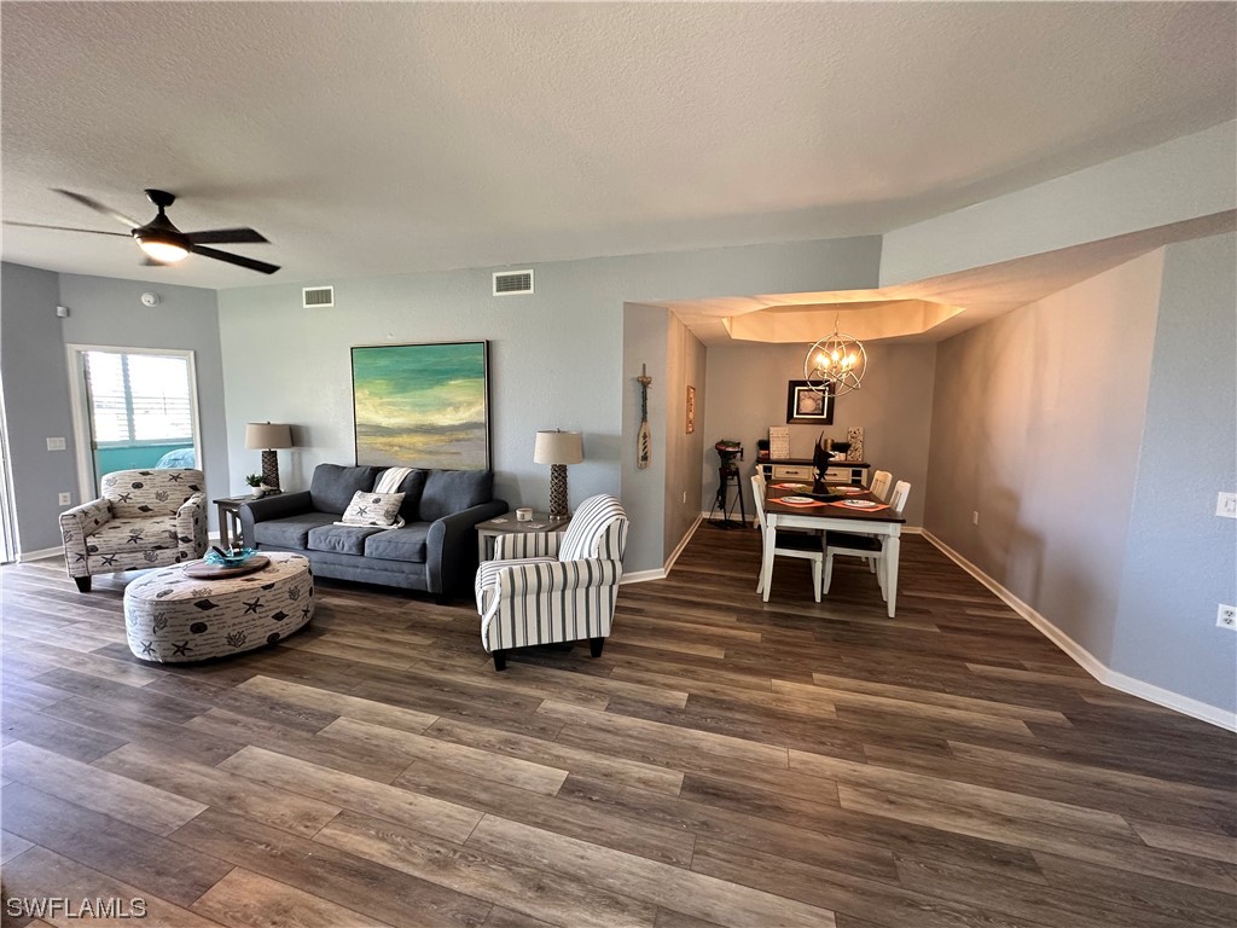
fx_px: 500
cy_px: 464
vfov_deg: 85.7
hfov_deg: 102.1
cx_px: 618
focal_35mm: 14
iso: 250
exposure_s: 1/60
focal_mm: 2.22
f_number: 2.2
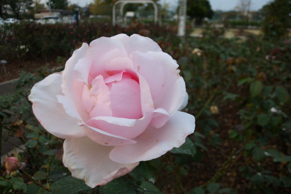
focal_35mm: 28
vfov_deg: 46.4
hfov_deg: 65.5
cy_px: 97
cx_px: 146
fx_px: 226
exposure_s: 1/60
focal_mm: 5
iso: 100
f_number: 3.3
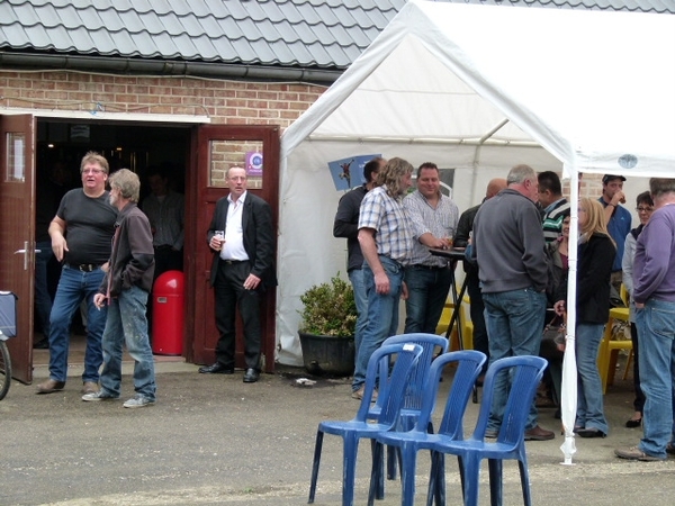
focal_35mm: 86
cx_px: 338
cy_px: 253
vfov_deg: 17.2
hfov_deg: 22.8
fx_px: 1677
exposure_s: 1/80
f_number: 3.4
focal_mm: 15.4
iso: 160
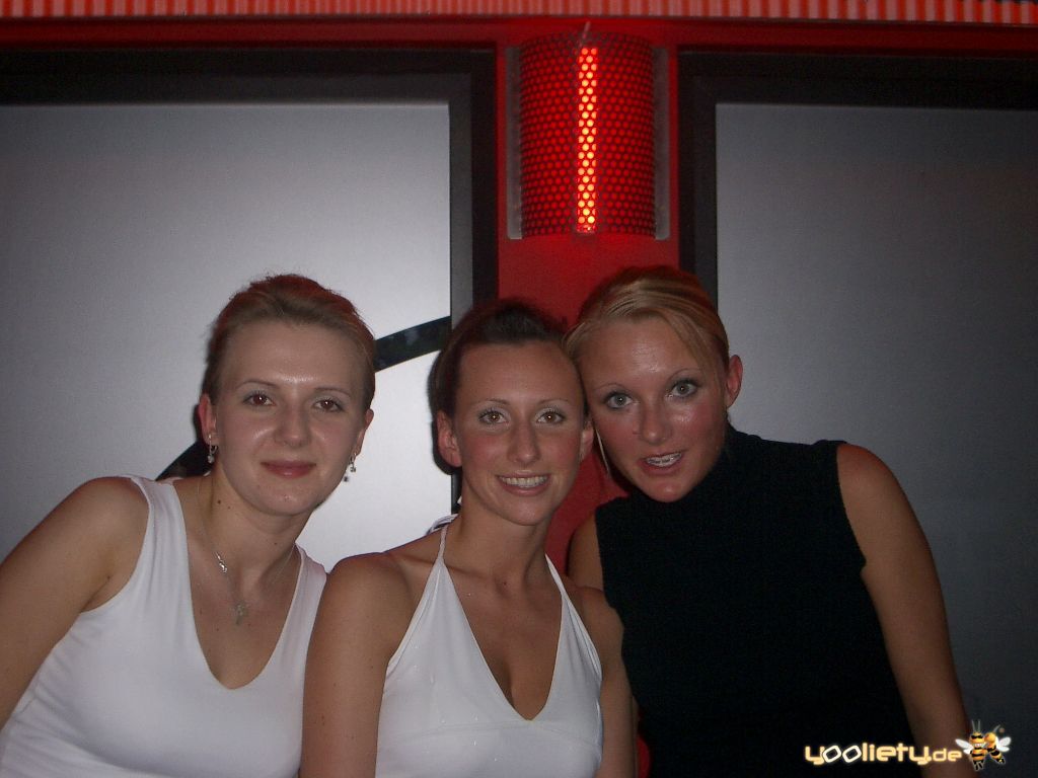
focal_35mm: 49
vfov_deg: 29.7
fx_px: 1469
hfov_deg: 38.9
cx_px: 519
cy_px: 389
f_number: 3.1
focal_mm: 8.2
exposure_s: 1/40
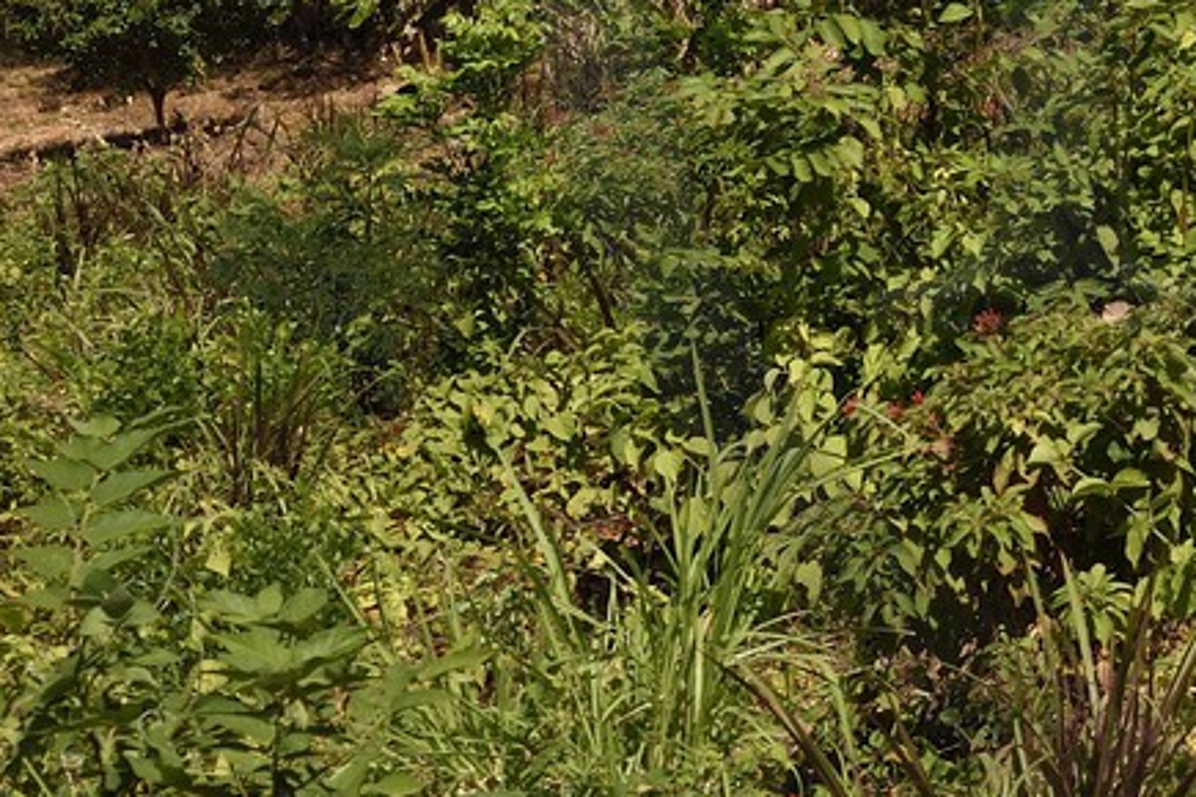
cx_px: 1655
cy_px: -132
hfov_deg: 15.4
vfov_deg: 10.8
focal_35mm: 125
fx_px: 4152
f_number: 9
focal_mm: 34
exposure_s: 1/400
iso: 200
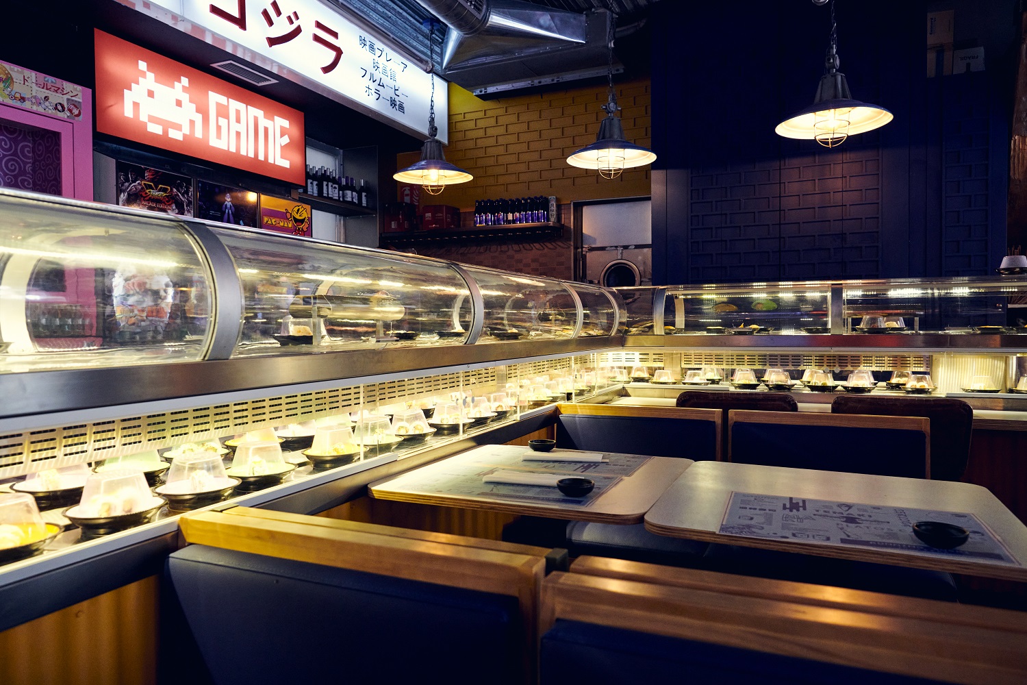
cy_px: 342
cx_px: 514
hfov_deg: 73.7
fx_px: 685
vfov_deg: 53.1
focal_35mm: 24
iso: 2000
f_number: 5.6
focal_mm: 24
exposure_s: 1/125
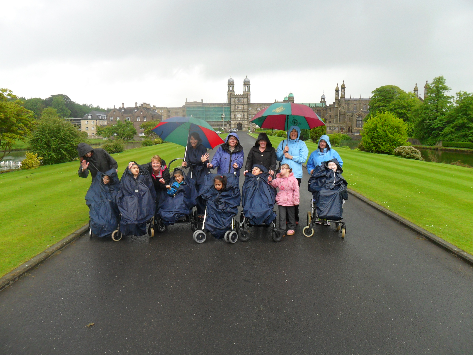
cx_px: 236
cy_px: 178
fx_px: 369
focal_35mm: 27
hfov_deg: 65.3
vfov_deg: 51.4
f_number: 3.5
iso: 100
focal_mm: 4.9
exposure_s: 1/180
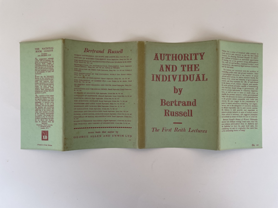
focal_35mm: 26
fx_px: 209
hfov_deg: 67.3
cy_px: 104
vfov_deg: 53.1
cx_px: 139
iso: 32
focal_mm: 4.2
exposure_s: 1/662
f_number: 1.6
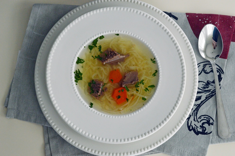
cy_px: 78
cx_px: 118
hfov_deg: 33.4
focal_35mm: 60
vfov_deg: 22.6
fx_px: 391
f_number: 9
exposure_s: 1/320
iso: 800
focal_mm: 40
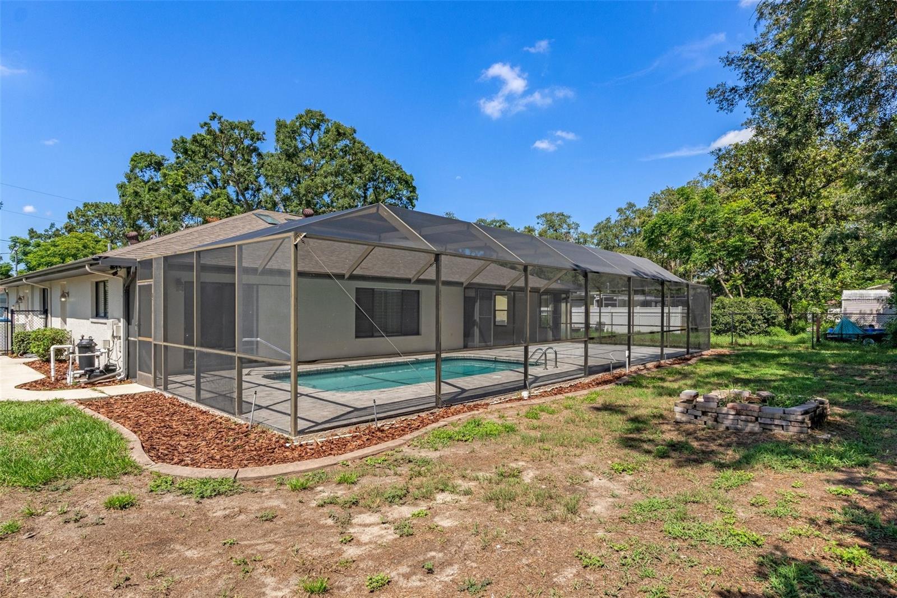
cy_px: 299
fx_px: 486
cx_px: 448
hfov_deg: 85.4
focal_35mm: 20
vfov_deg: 63.2
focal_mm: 13
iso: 320
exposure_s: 1/640
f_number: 8
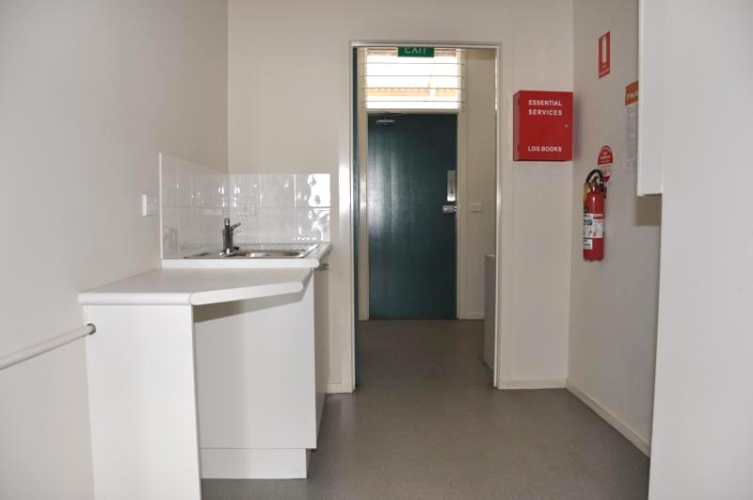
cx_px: 376
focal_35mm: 27
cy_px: 250
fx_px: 564
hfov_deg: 67.5
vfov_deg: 47.8
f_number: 3.5
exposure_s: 1/25
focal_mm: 18
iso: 400
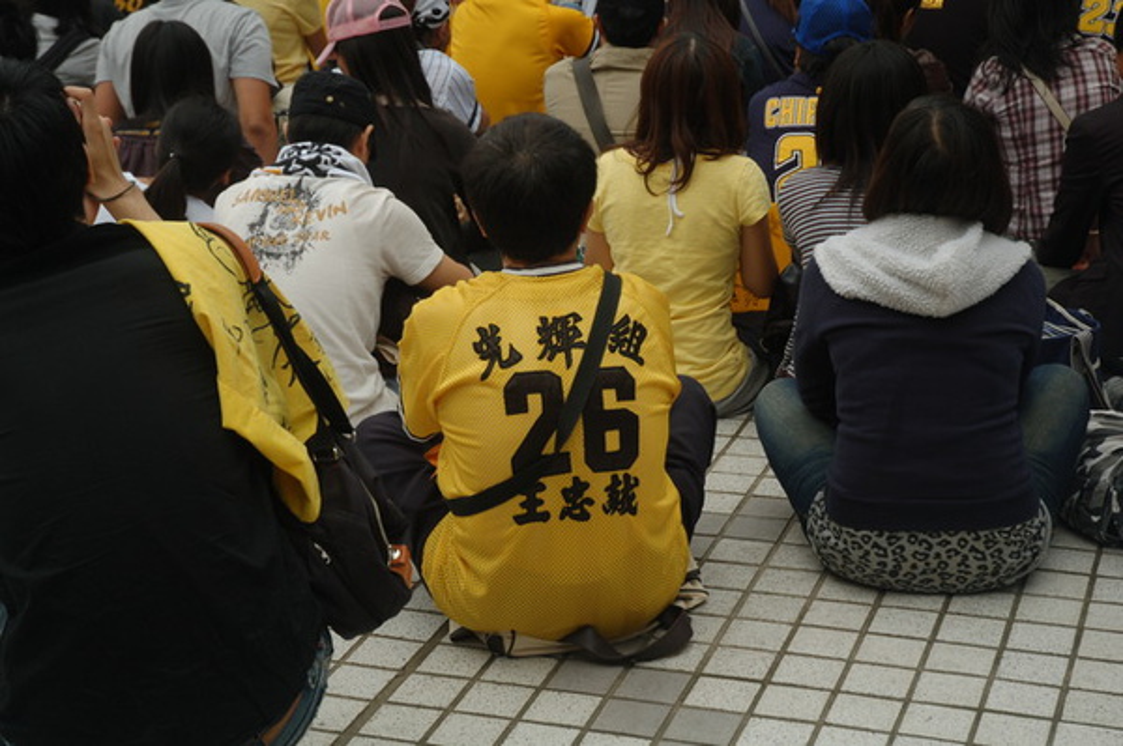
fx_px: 2057
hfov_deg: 30.5
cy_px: 373
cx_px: 562
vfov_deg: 20.6
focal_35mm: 66
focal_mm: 44
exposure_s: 1/125
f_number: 5.6
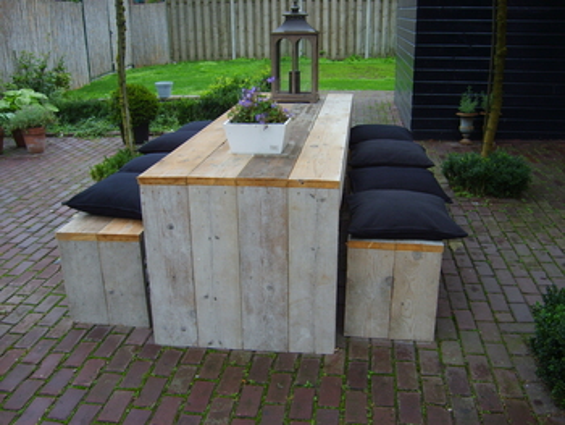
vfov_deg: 40.7
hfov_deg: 52.6
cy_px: 212
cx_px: 282
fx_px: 572
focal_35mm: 35
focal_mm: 5.8
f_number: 2.8
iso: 50
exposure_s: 1/125
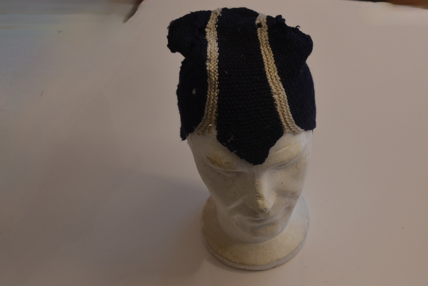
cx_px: 214
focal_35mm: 33
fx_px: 392
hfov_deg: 57.2
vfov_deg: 40.0
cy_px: 143
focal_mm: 22
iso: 400
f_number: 3.8
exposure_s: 1/40
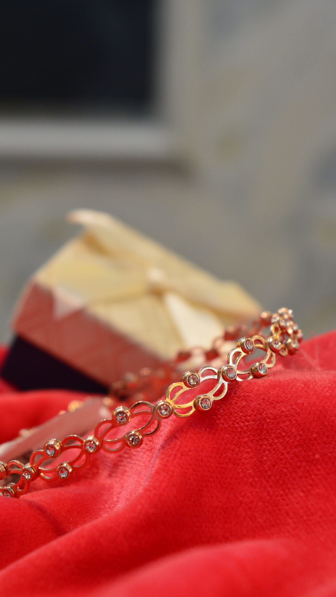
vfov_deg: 24.6
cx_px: 196
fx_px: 1371
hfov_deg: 14.0
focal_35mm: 87
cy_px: 298
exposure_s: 1/60
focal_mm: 55
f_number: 8
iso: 640
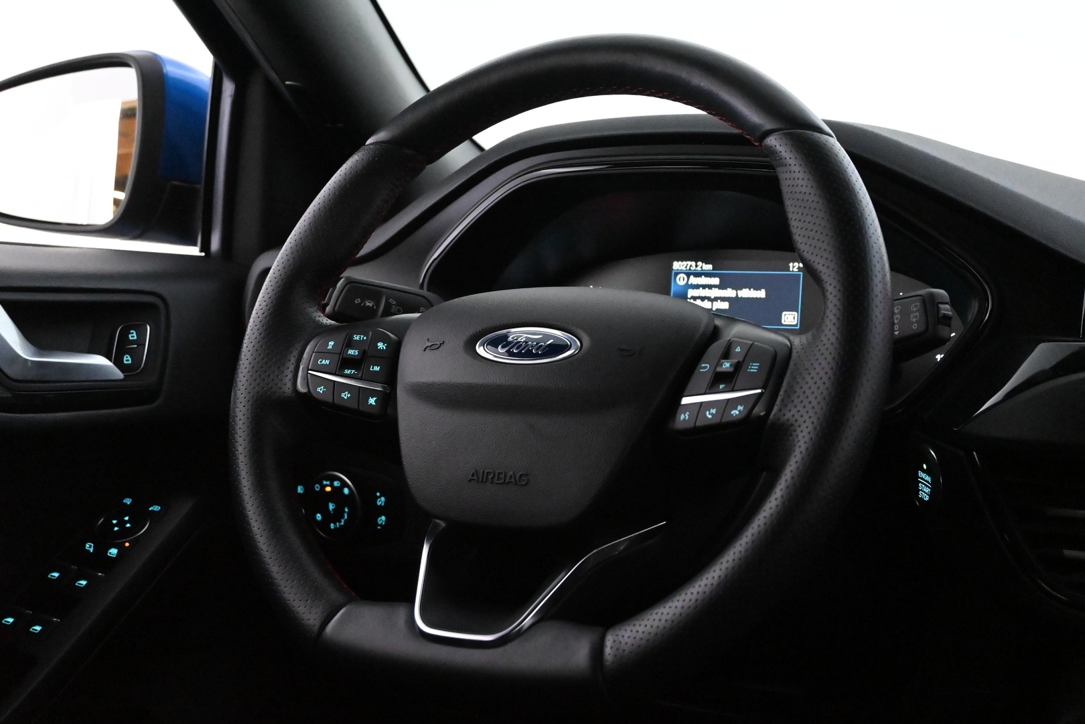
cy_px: 362
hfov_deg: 34.2
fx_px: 1763
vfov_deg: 23.2
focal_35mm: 58
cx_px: 542
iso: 11400
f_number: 5.6
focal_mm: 39
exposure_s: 1/60
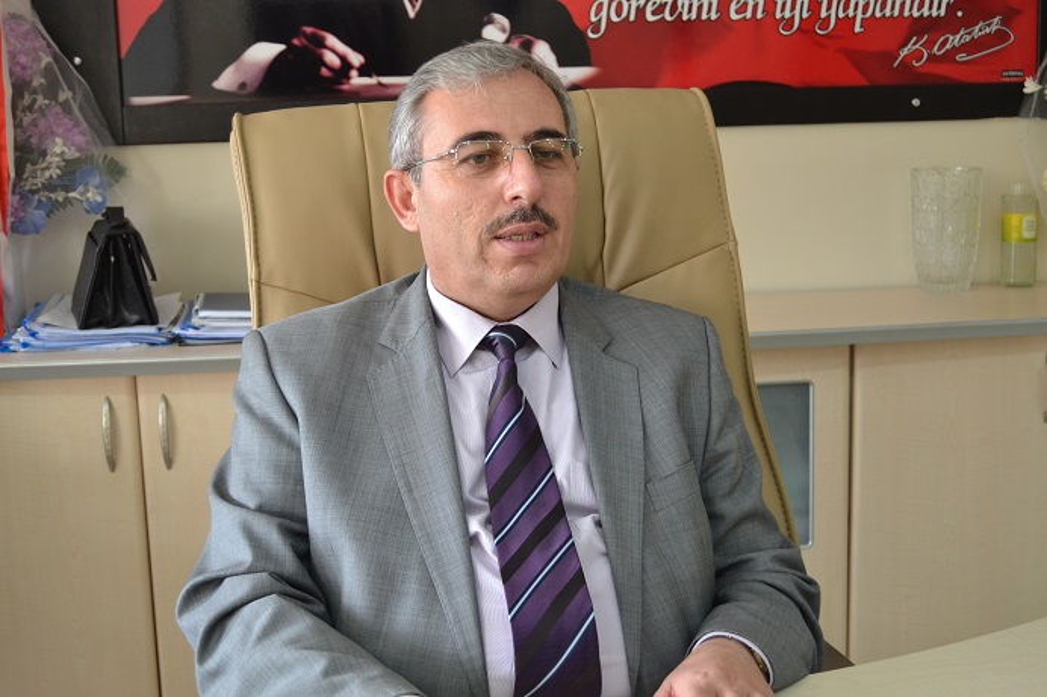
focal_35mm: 48
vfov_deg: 28.1
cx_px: 524
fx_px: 1396
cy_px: 348
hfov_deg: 41.1
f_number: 4.5
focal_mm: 32
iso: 900
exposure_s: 1/60
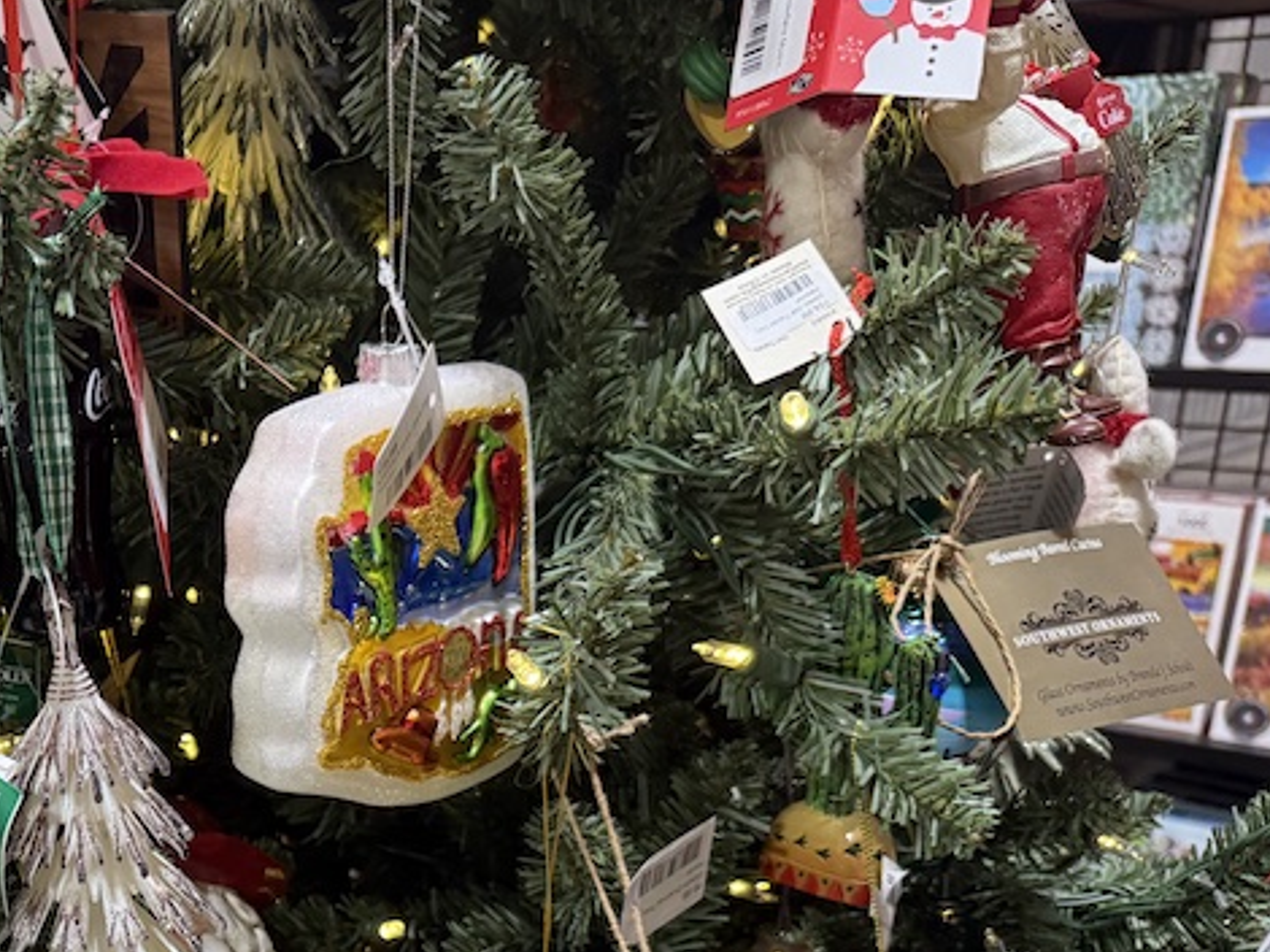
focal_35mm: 46
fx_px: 1687
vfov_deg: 30.0
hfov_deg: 37.8
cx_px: 73
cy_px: 883
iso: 250
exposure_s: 1/60
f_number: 1.78
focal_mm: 6.76
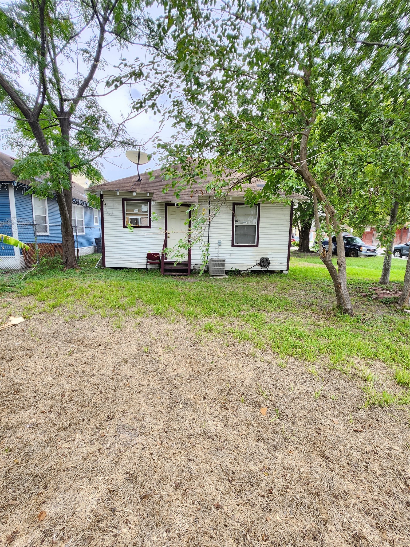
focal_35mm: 13
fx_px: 205
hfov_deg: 89.9
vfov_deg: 106.2
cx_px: 205
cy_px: 274
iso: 32
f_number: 2.2
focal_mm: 1.7
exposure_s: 1/140
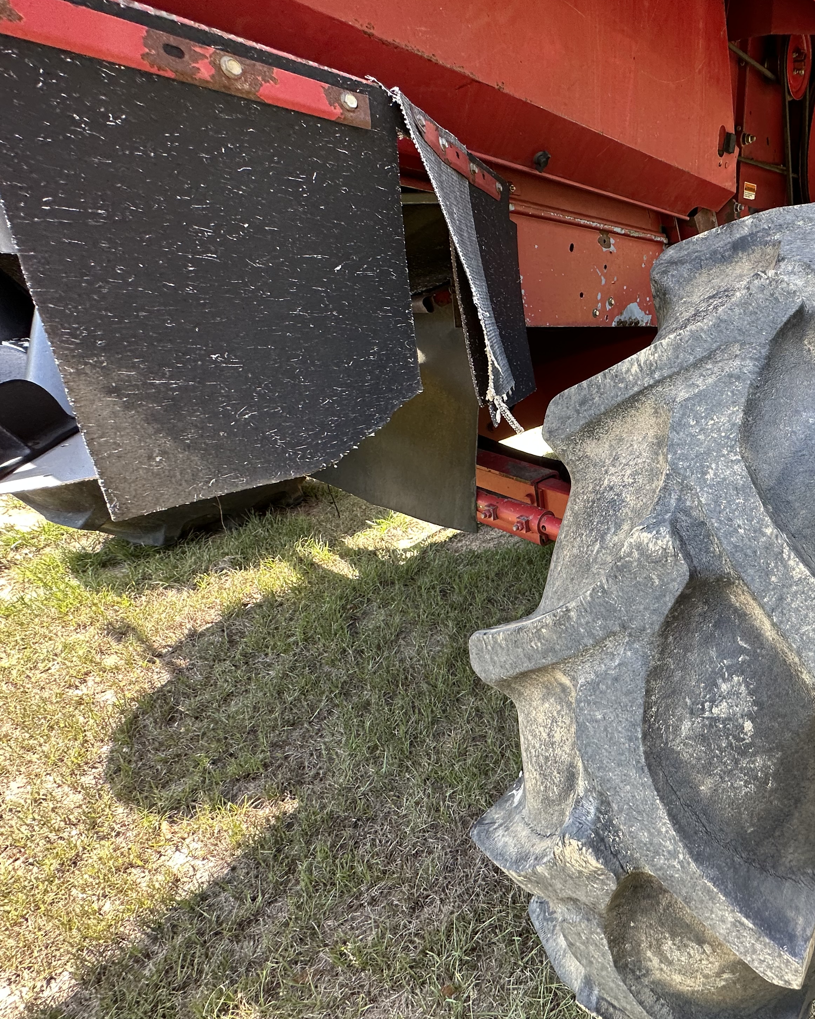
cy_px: 493
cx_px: 663
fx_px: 573
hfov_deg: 64.0
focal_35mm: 19
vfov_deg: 83.3
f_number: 2.2
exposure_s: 1/115
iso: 40
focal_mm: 2.22
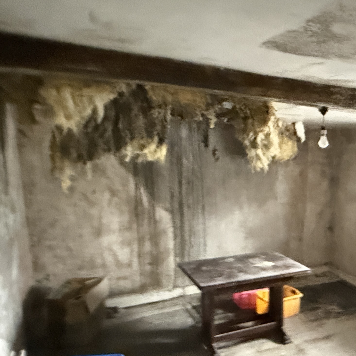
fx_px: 396
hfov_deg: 44.7
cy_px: 219
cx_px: 311
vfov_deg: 48.1
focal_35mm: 34
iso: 3200
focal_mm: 2.22
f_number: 2.2
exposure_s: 1/15
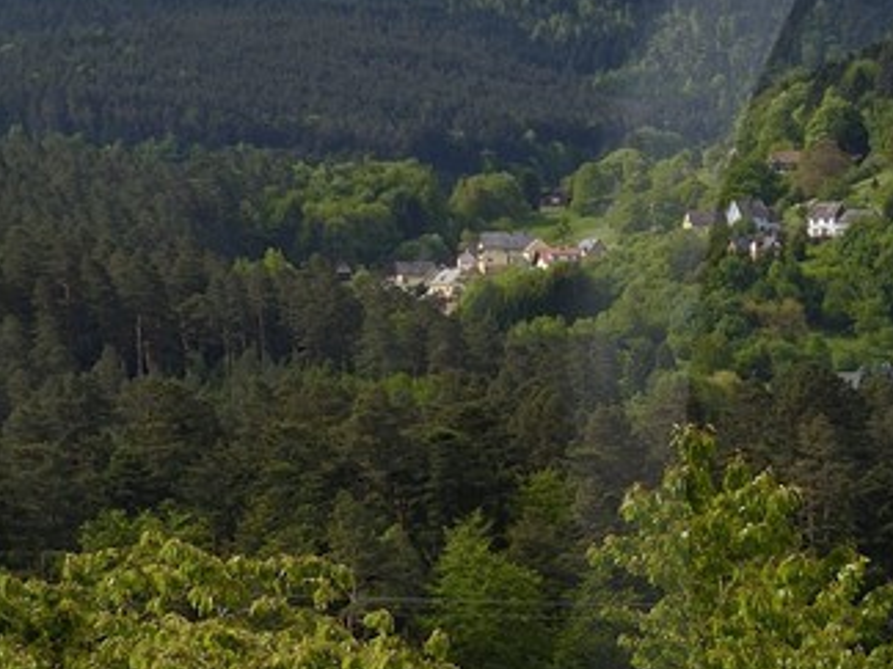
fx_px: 4282
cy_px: 471
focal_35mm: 166
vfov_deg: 8.9
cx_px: 1698
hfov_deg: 11.0
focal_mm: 35
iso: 200
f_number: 13
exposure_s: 1/320
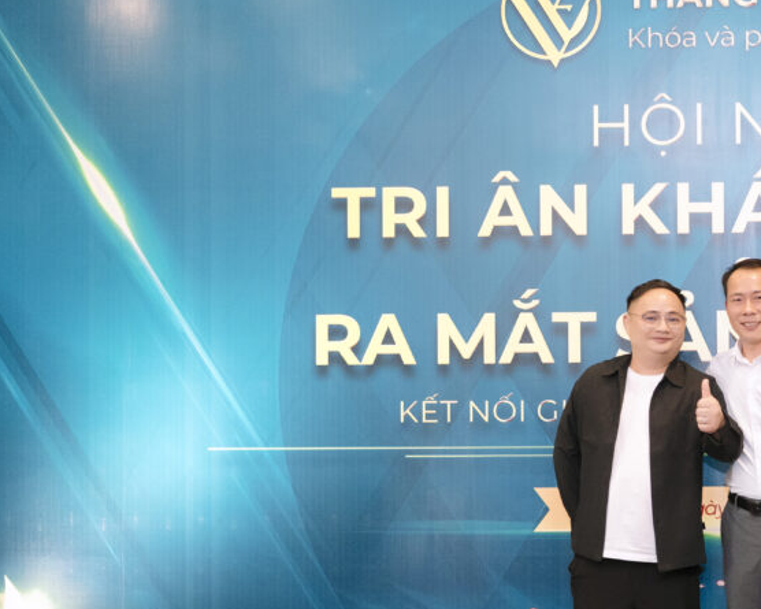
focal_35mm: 76
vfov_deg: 20.1
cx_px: 686
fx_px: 1712
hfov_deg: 24.3
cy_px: 396
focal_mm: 29.7
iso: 1600
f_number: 2.8
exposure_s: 1/160
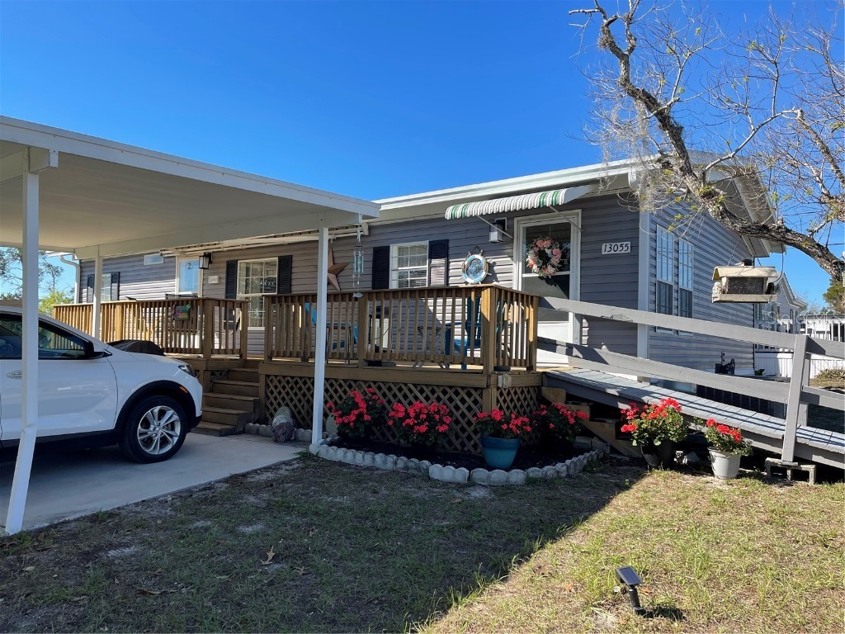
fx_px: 610
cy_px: 317
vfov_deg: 54.9
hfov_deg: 69.4
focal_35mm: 25
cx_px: 422
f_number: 1.6
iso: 32
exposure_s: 1/1642
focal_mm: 5.1
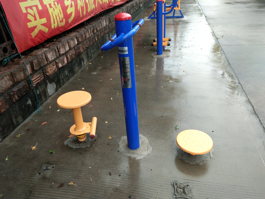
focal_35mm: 31
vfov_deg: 45.4
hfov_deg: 58.4
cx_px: 132
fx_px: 237
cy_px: 100
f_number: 2.2
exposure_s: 1/50
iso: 80
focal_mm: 3.69
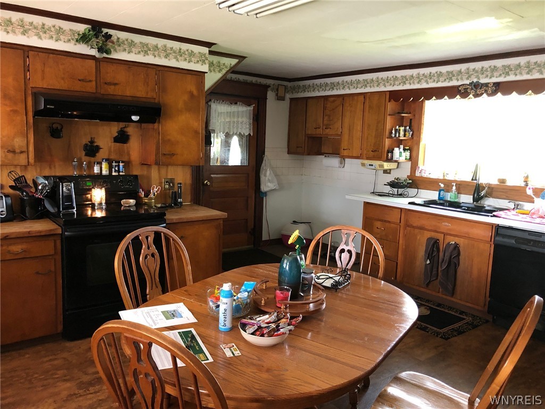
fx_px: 441
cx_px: 272
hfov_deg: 63.4
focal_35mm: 28
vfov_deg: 49.7
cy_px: 204
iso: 100
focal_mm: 3.99
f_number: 1.8
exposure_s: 1/13
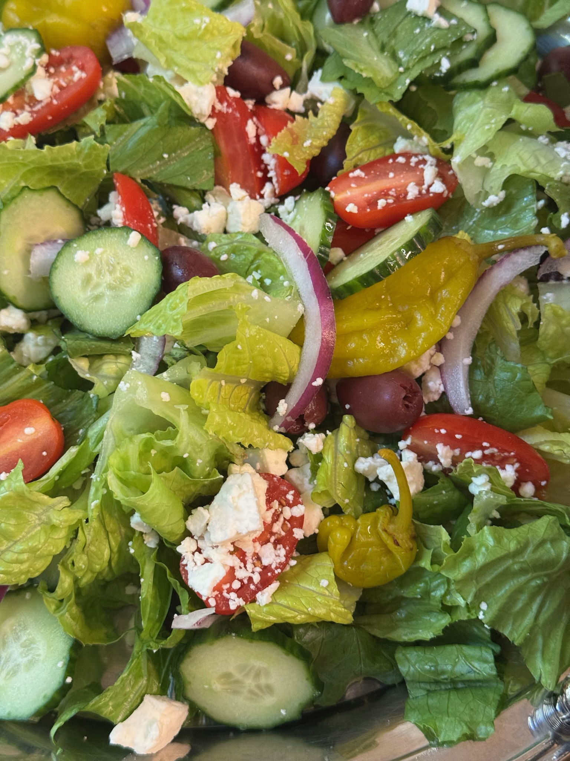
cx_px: 285
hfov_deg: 30.3
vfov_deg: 39.7
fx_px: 1054
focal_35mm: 48
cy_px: 380
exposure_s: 1/40
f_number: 1.78
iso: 250
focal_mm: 6.76
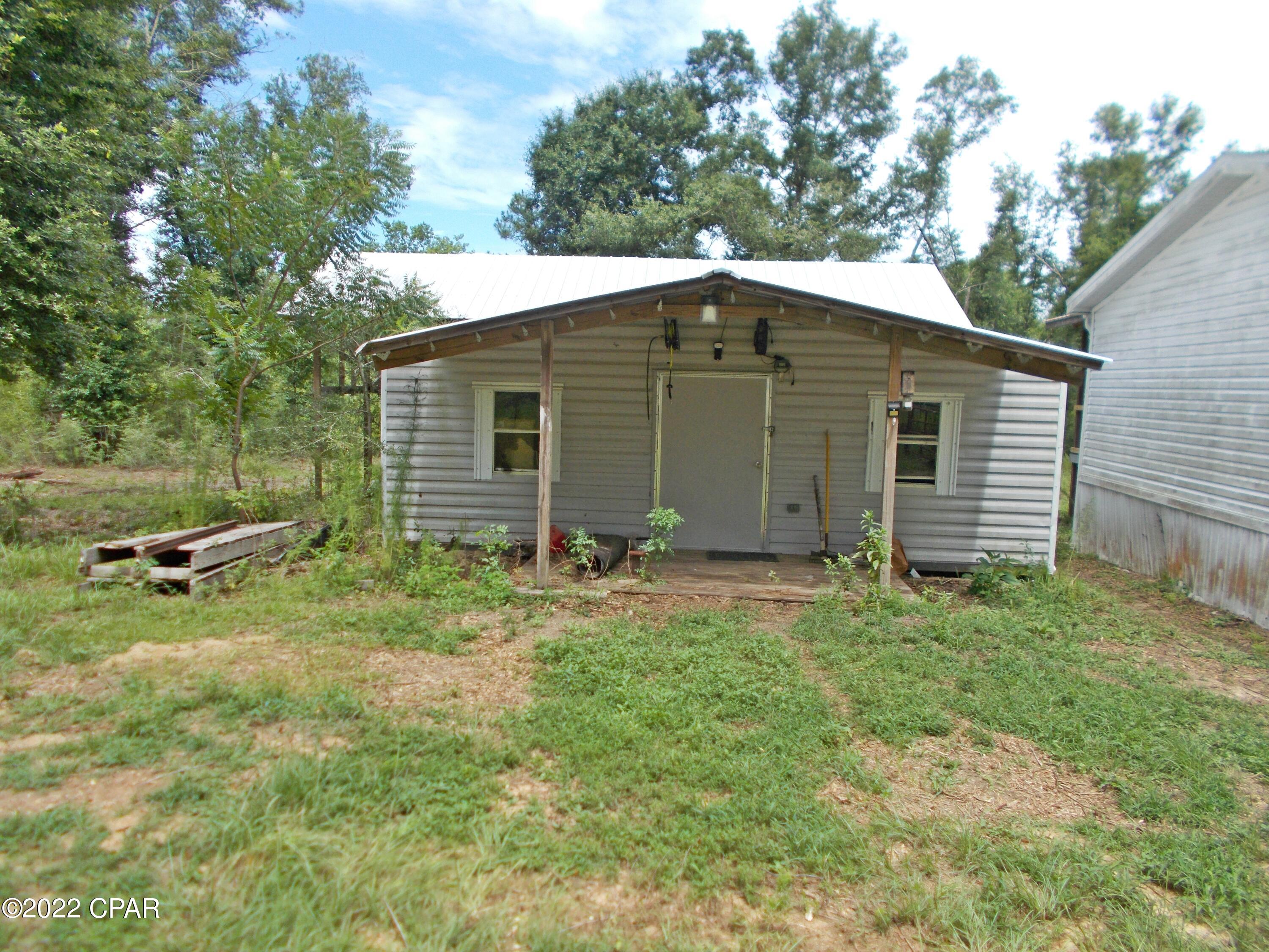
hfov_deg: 67.3
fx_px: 953
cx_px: 634
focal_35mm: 26
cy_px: 476
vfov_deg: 53.1
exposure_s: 1/500
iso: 80
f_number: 3.2
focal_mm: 4.6
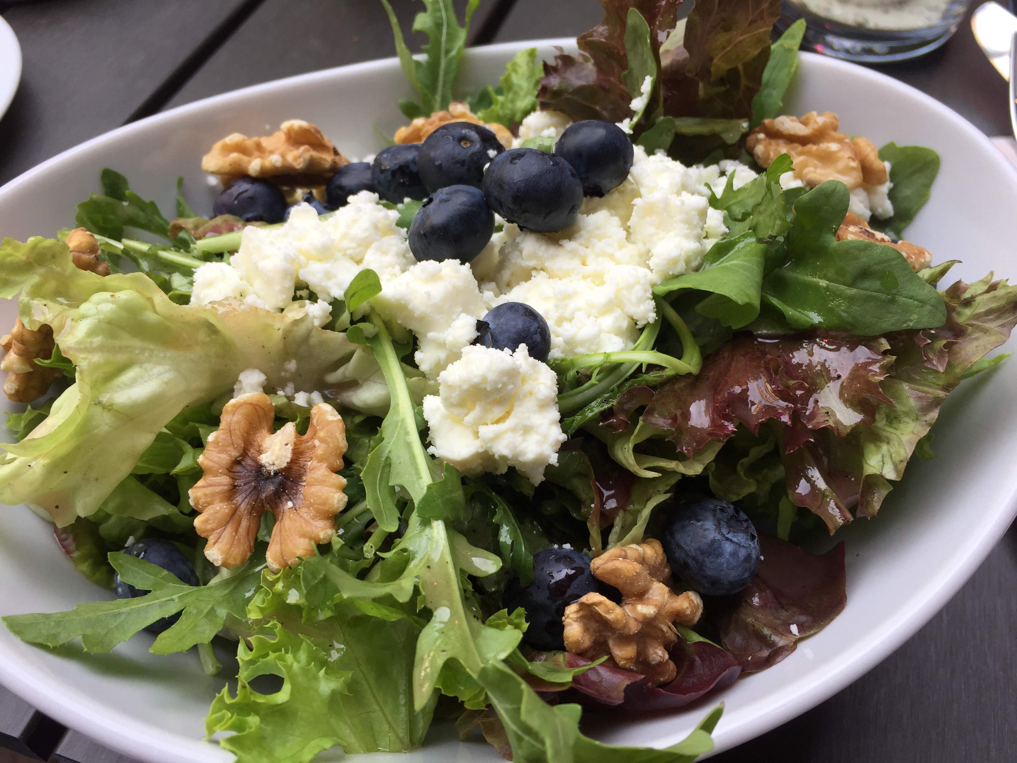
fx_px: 852
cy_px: 382
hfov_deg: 61.7
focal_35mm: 29
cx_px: 508
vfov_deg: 48.2
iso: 32
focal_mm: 4.15
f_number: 2.2
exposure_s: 1/121
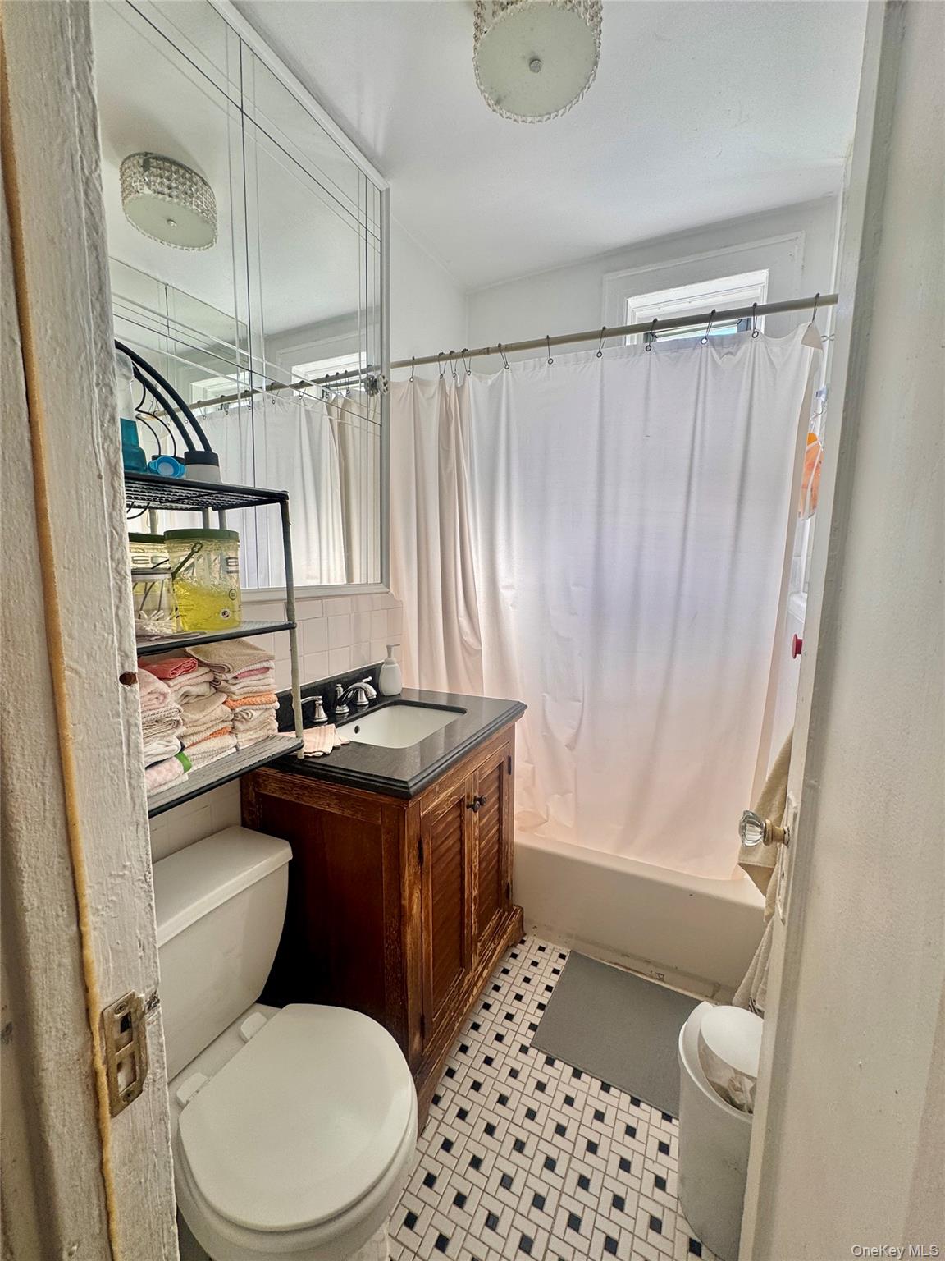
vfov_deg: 102.1
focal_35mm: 14
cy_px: 630
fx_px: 510
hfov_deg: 85.7
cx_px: 472
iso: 40
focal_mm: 2.22
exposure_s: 1/99
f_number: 2.2
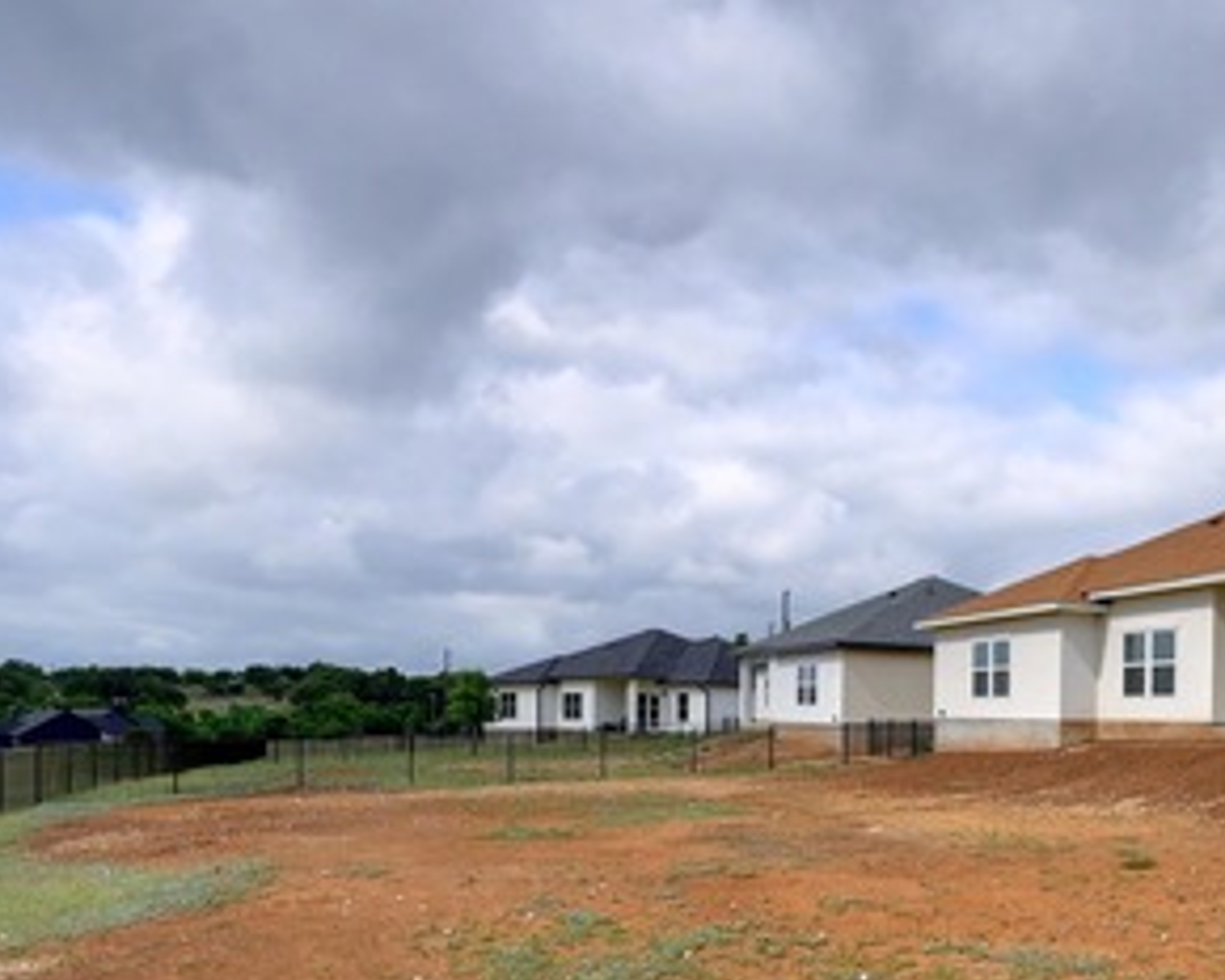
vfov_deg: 48.4
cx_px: 988
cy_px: 712
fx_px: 1051
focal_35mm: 29
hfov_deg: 55.9
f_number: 6.3
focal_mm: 14
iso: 2000
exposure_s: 1/4000
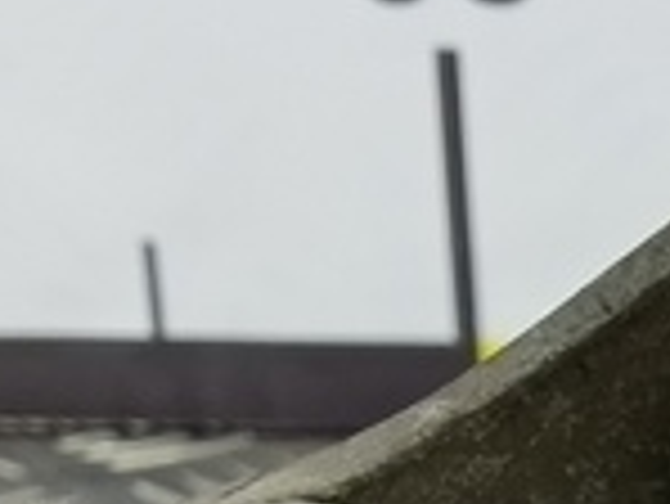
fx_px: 3061
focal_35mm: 158
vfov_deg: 8.7
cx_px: 1030
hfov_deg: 11.9
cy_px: 1107
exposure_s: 1/50
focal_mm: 4.11
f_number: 1.6
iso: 127
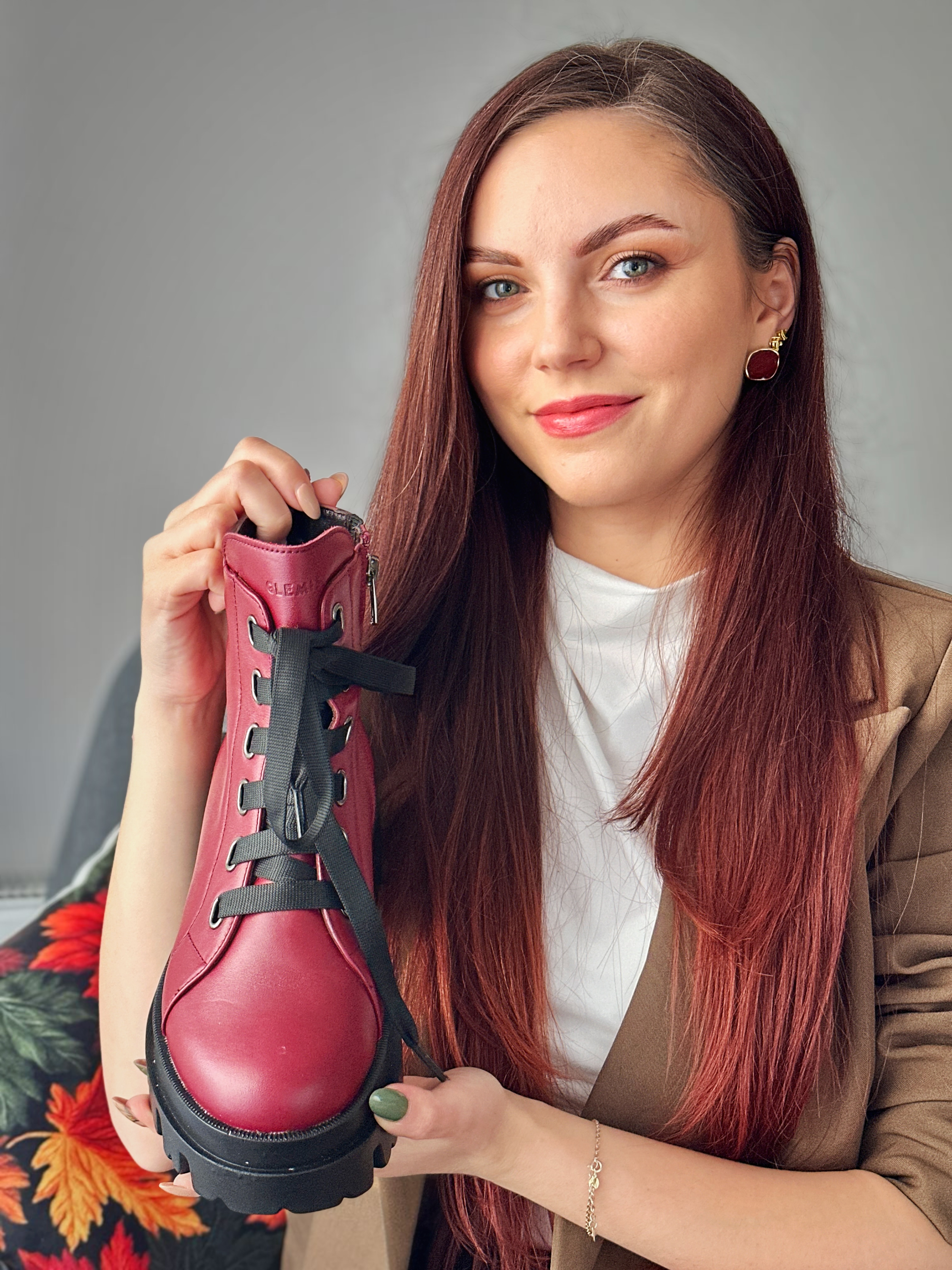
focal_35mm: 48
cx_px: 476
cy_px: 635
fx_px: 1760
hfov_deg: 30.3
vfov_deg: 39.7
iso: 200
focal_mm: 6.86
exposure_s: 1/33
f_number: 1.78
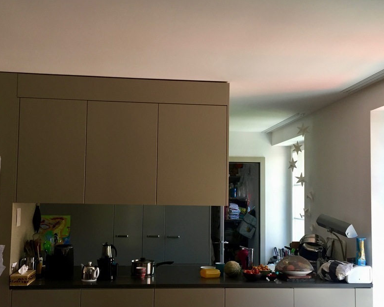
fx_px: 421
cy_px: 169
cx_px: 182
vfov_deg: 40.1
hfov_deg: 49.0
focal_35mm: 37
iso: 50
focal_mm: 4.15
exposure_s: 1/33
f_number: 2.2
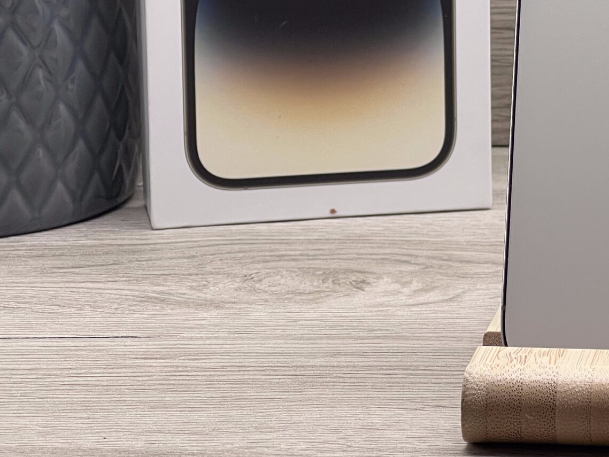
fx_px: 3045
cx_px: 624
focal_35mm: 173
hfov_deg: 11.3
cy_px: -23
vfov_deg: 8.5
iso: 80
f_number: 2.8
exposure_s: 1/100
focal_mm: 9
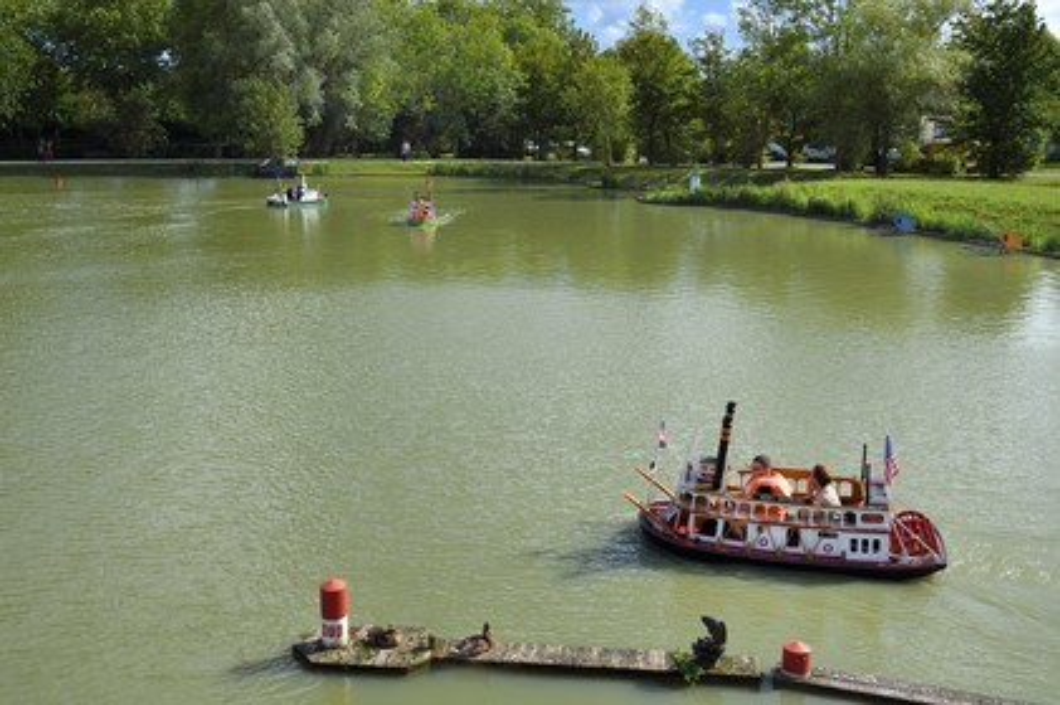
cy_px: 352
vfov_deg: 36.8
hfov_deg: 53.2
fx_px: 1059
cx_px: 530
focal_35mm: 36
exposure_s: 1/320
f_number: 9
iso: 200
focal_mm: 36
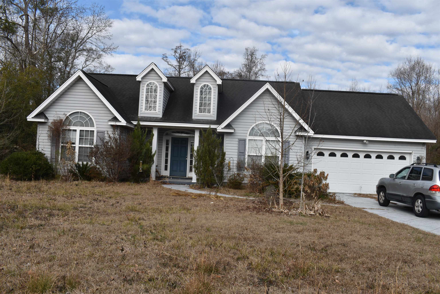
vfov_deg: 40.0
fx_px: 403
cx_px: 220
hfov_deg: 57.2
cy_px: 147
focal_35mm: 33
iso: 100
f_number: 8
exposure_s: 1/320
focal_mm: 22
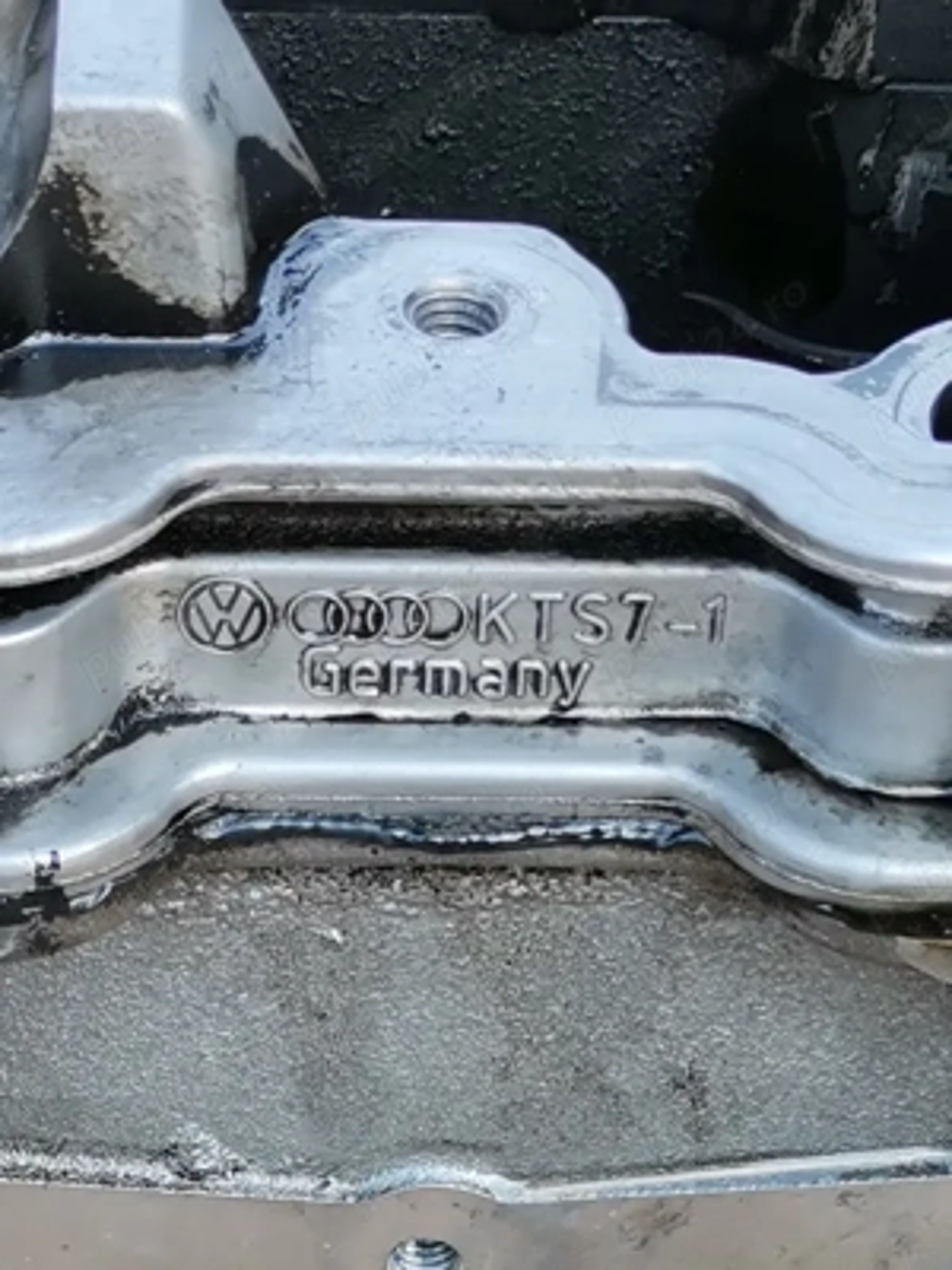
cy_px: 635
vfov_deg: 67.3
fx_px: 953
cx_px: 476
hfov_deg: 53.1
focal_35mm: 26
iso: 50
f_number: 1.8
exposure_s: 1/159
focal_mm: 4.75
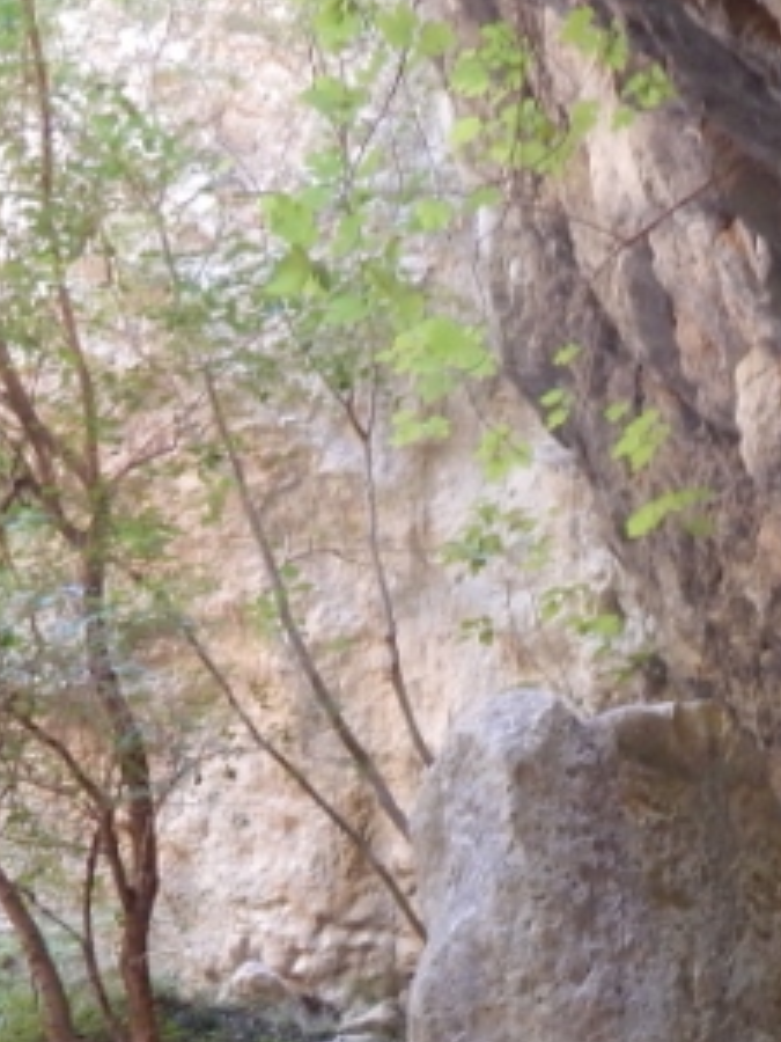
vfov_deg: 24.3
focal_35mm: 75
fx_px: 2256
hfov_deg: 19.0
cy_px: 1146
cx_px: 812
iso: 200
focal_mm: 4
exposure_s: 1/15
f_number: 3
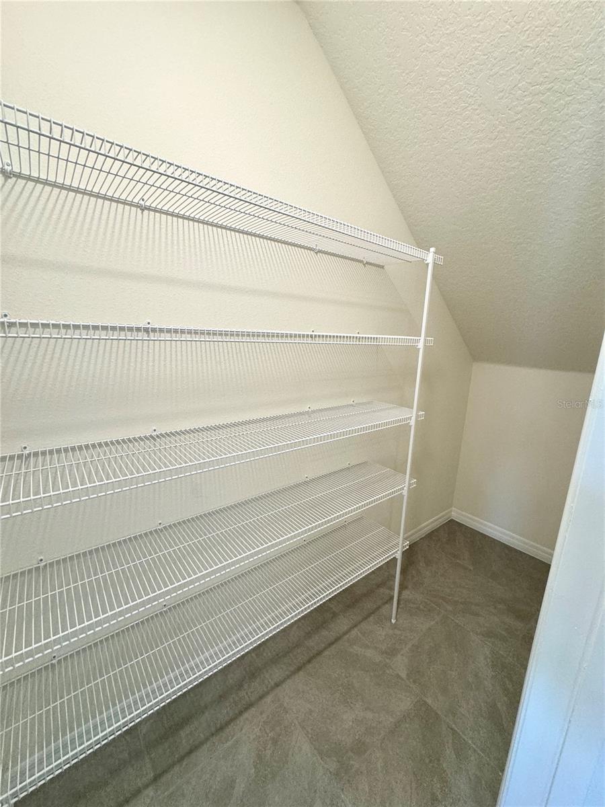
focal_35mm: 14
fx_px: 326
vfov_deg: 102.1
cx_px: 302
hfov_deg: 85.7
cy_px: 404
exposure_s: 1/120
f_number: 2.2
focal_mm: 2.22
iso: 200
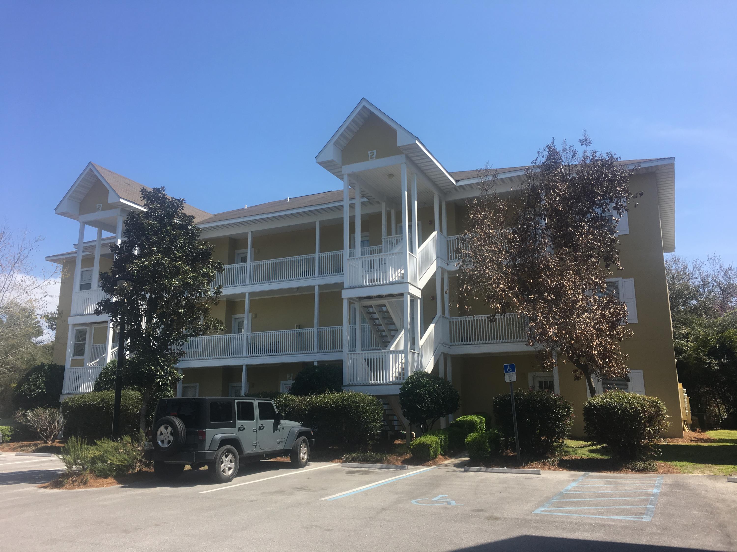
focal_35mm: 29
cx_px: 368
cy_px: 276
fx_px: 617
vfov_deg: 48.2
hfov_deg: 61.7
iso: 25
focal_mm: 4.15
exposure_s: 1/999
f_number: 2.2
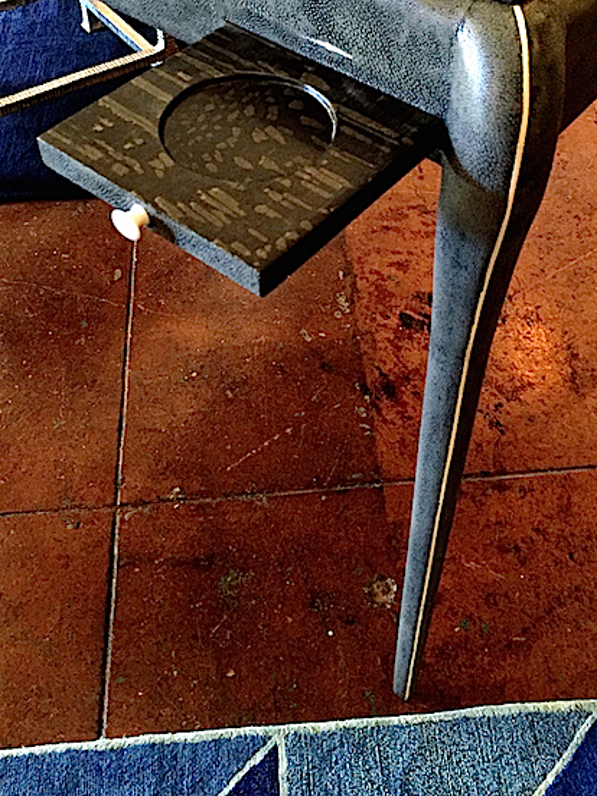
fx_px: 966
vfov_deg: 43.8
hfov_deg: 34.3
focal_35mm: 42
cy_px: 234
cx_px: 342
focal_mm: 4.15
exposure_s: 1/30
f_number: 2.2
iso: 200
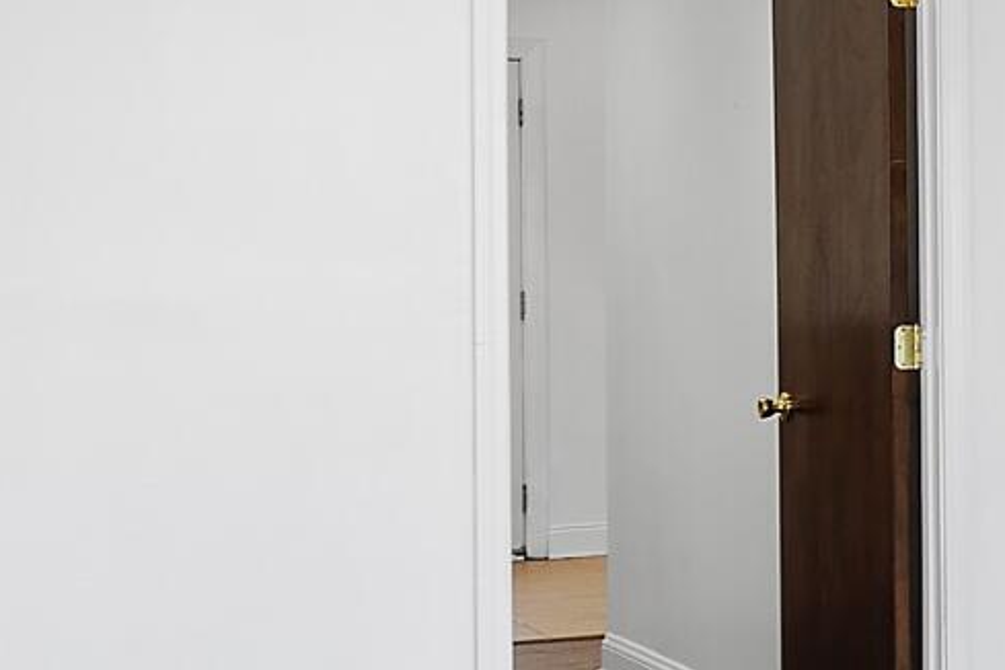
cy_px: 327
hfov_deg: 18.6
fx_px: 2568
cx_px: 1646
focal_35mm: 92
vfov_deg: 14.9
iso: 100
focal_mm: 10
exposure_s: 1/8
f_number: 4.5
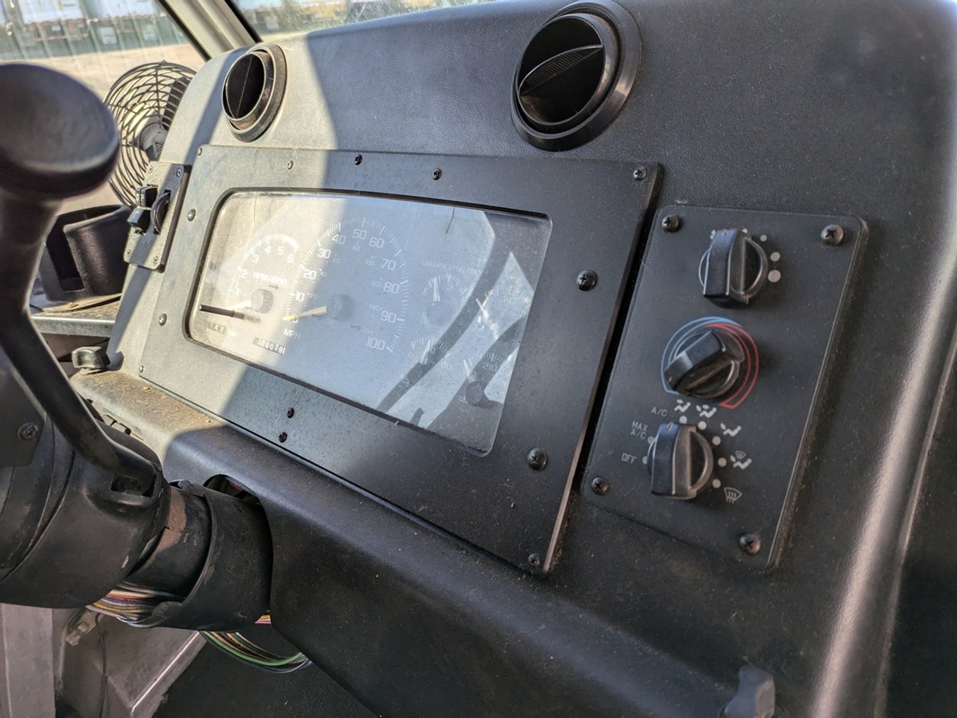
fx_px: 691
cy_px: 359
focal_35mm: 25
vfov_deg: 54.9
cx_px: 478
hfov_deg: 69.4
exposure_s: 1/508
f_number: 1.89
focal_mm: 5.43
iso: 42
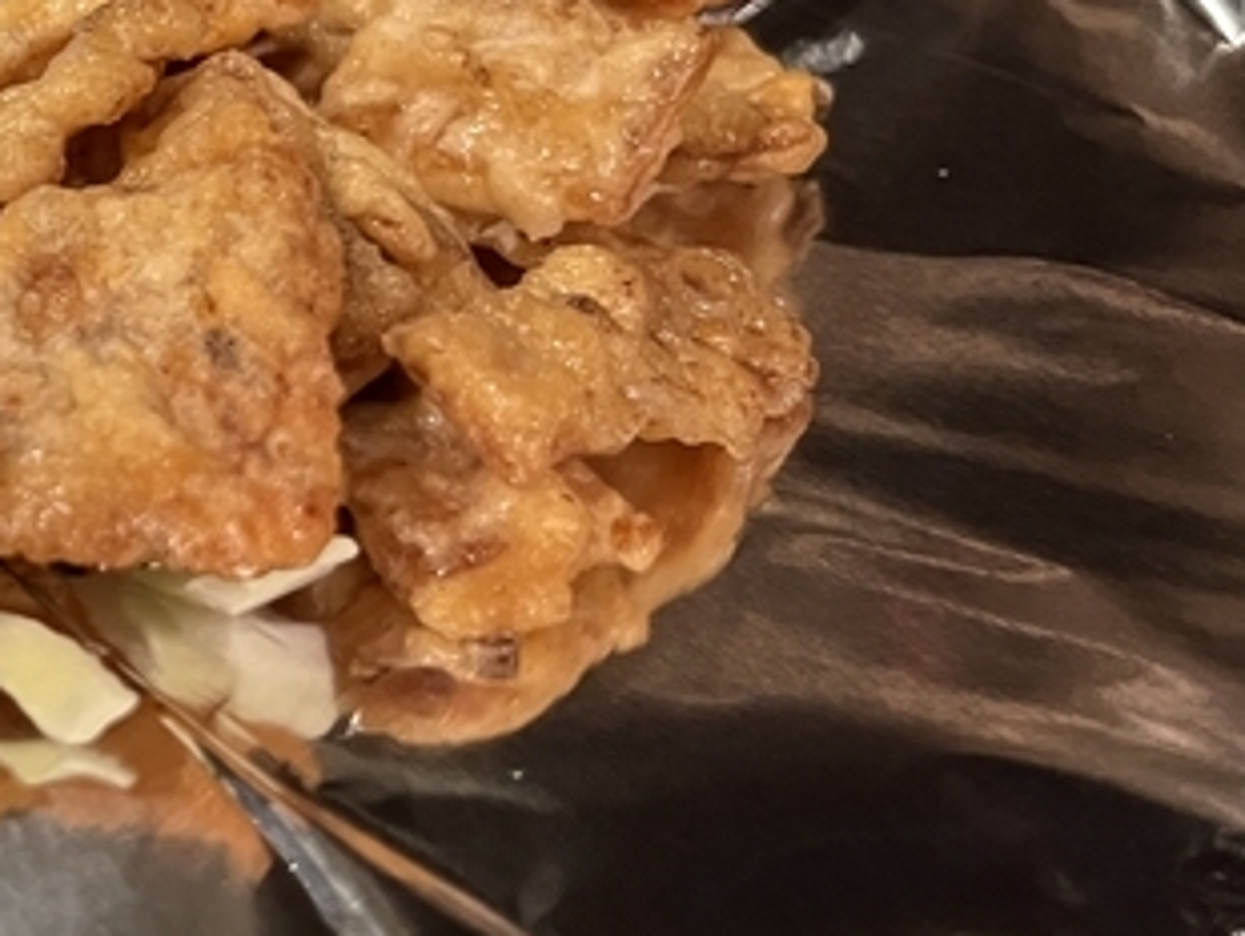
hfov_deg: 25.9
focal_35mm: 67
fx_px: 2412
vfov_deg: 21.8
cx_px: -253
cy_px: 245
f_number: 1.6
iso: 500
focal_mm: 5.1
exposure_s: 1/50
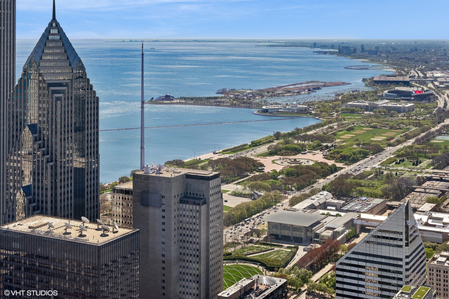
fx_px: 686
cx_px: 224
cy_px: 150
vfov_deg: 24.6
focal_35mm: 55
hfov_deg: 36.2
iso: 200
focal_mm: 55
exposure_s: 1/250
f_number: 9.5
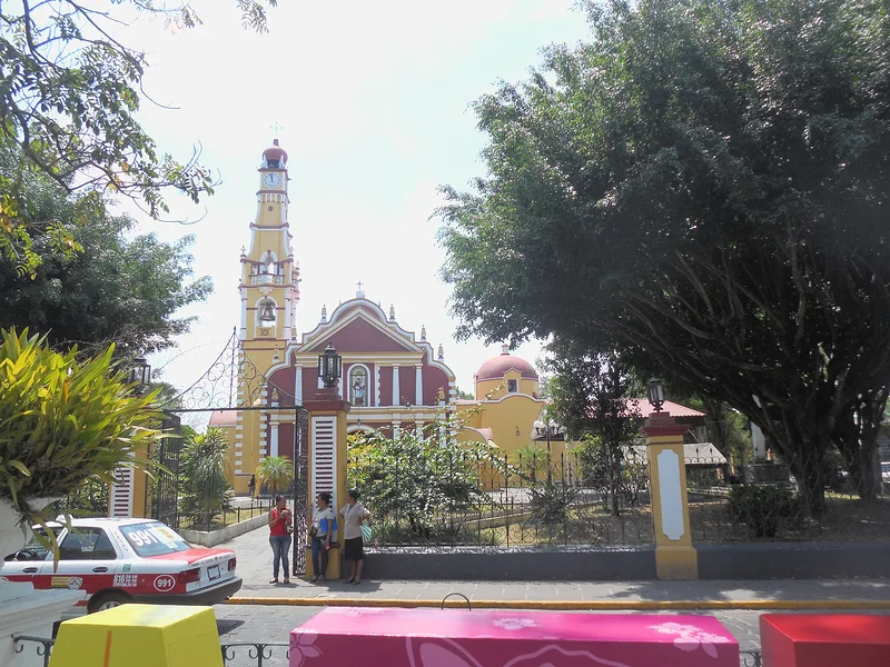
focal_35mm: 26
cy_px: 334
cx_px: 445
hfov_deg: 67.3
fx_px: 668
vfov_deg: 53.1
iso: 125
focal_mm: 4.6
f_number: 3.5
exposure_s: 1/800
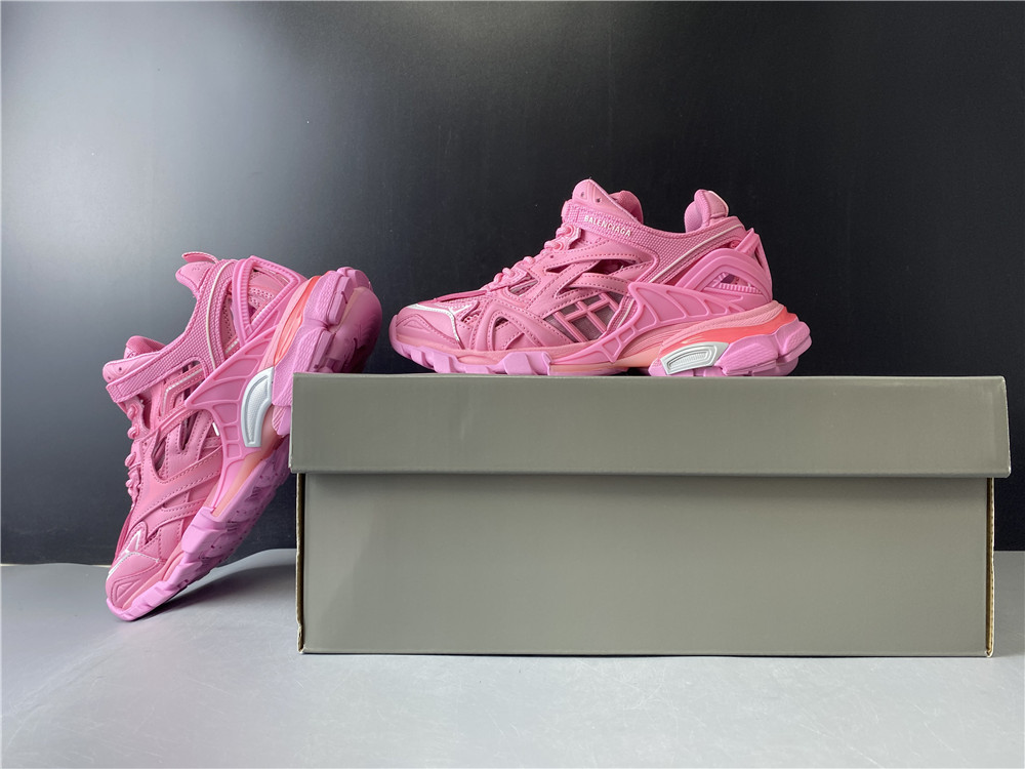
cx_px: 512
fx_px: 770
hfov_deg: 67.3
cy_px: 384
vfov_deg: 53.1
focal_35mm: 26
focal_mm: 4.25
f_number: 1.8
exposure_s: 1/50
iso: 64
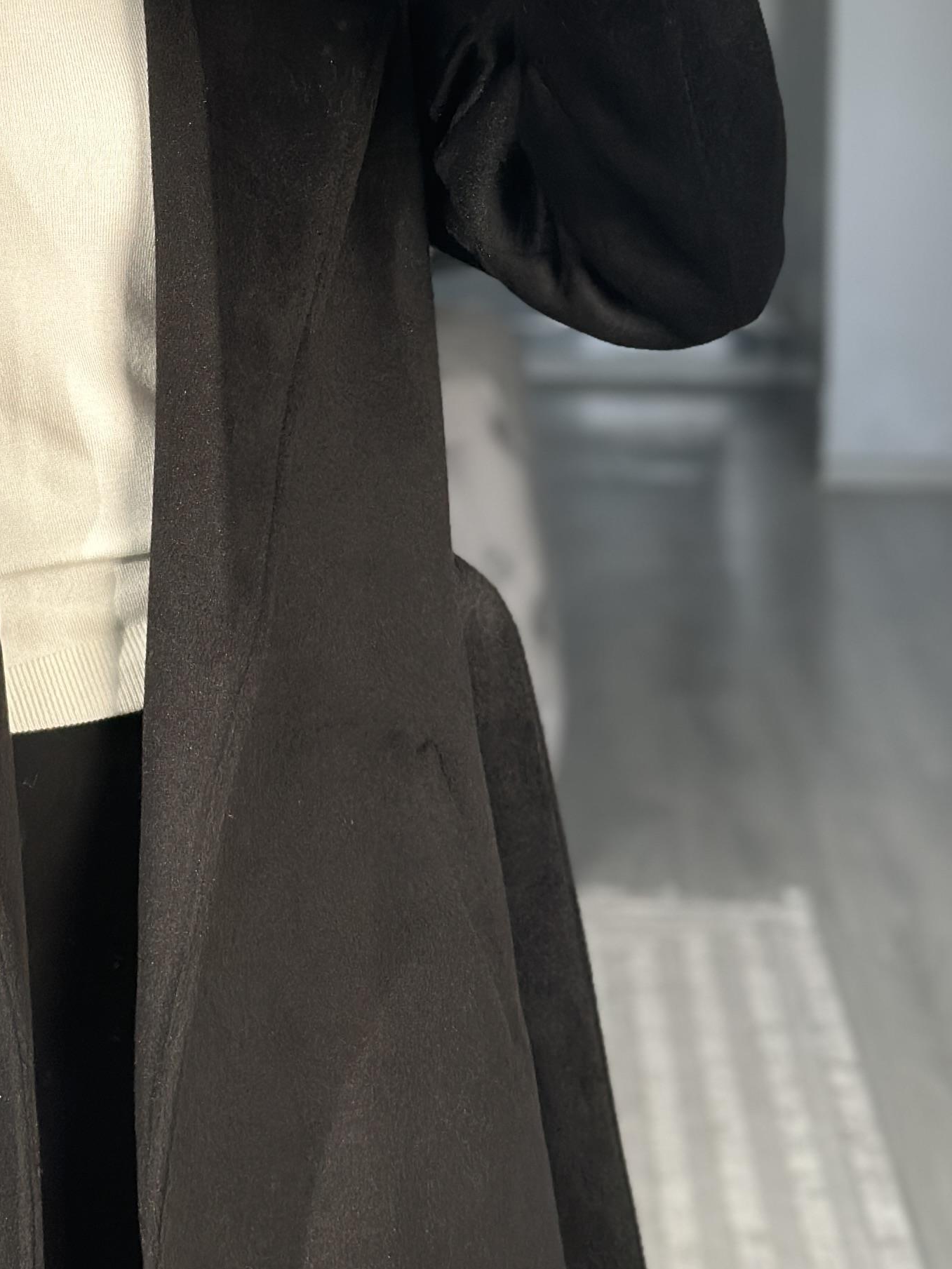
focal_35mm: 107
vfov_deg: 18.3
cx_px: 15
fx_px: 3923
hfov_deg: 13.7
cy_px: 314
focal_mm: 6.86
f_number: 1.78
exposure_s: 1/166
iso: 80
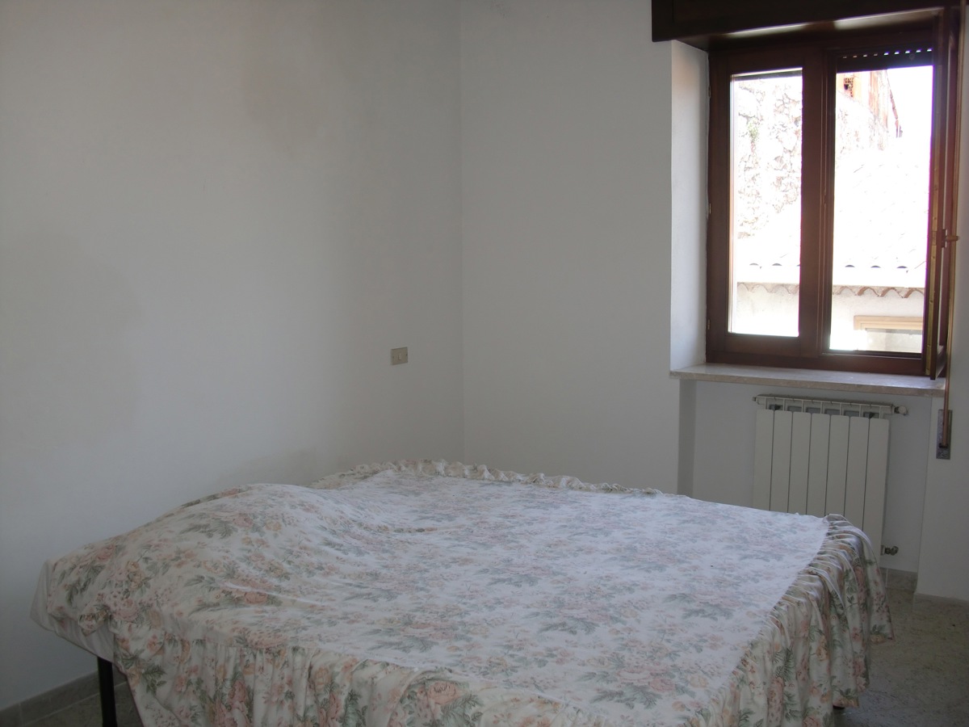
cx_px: 484
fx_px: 1008
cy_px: 364
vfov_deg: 39.7
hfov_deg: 51.4
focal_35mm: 36
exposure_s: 1/60
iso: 64
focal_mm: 6.3
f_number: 2.8
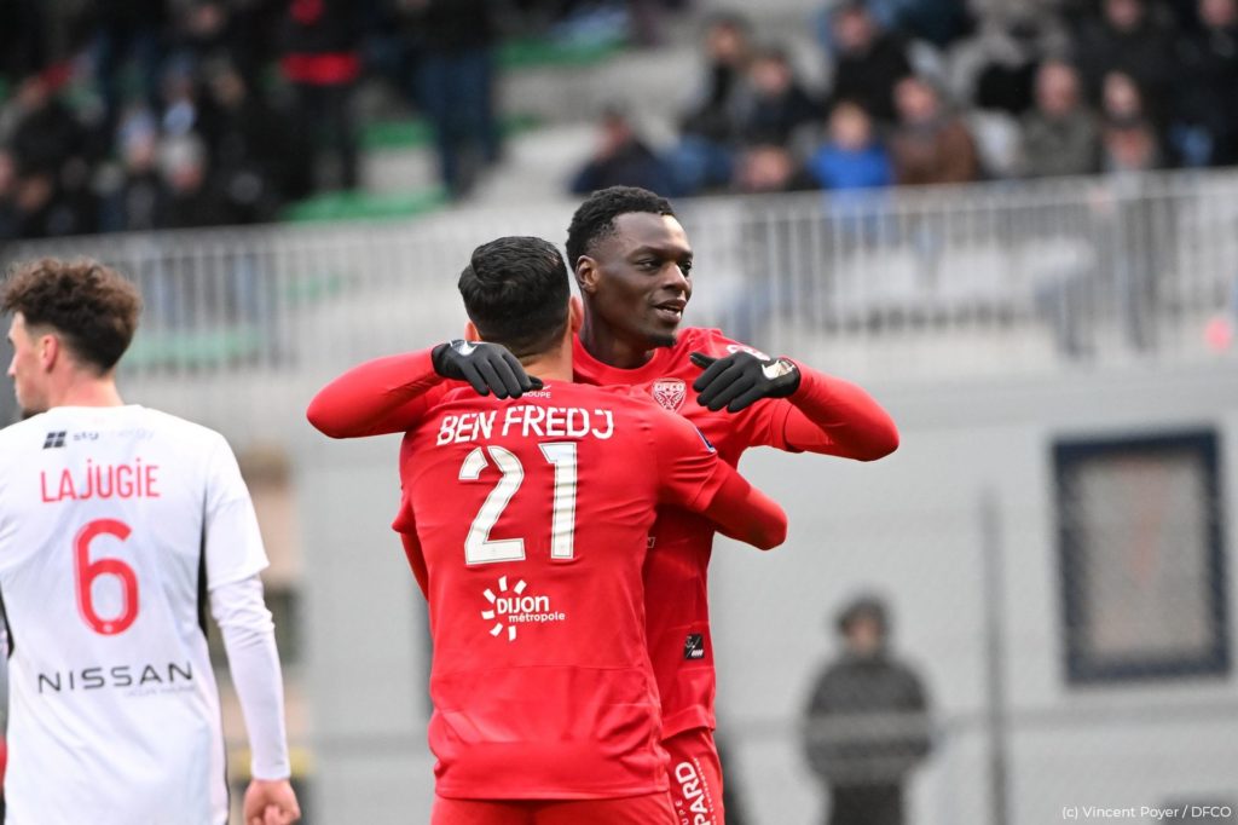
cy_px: 412
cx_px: 619
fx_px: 20626
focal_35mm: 600
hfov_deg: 3.4
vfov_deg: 2.3
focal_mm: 400
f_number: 4
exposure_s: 1/640
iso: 5000
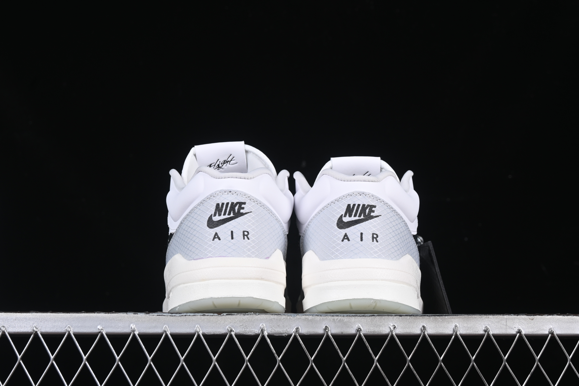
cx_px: 290
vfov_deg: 18.2
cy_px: 193
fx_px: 1206
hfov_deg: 27.0
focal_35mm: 75
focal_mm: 50
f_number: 8
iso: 160
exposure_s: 1/80
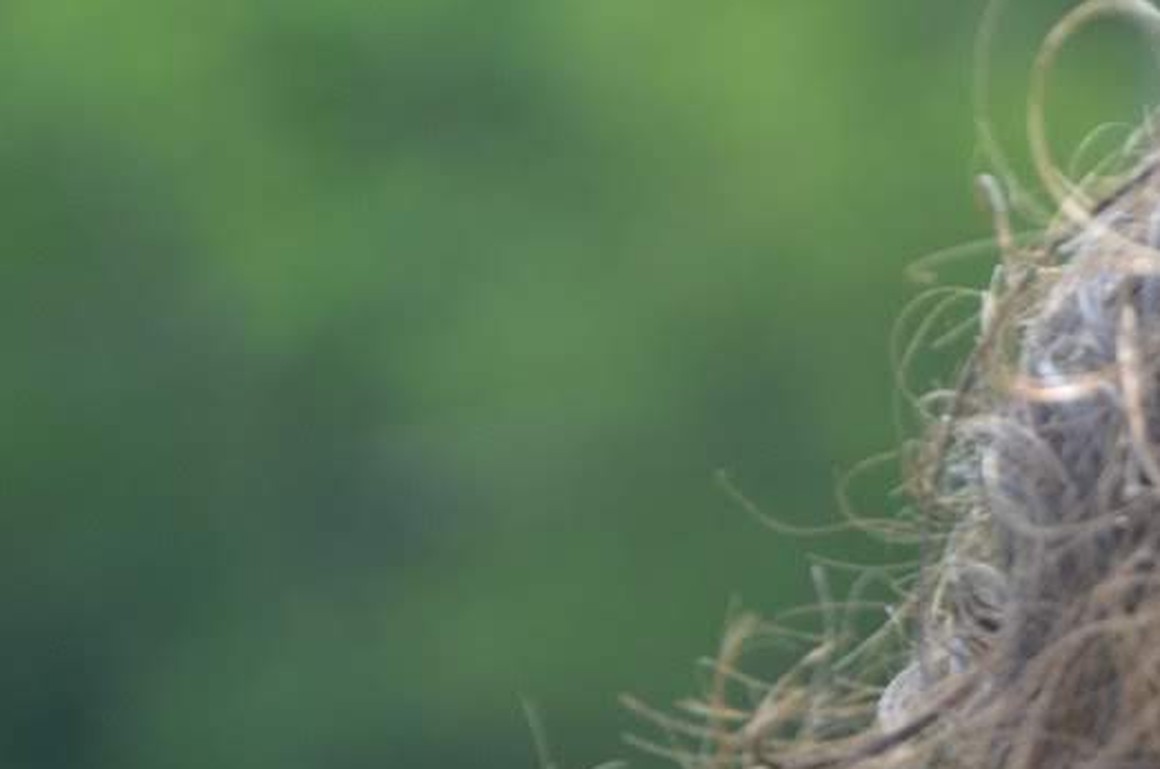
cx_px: 1791
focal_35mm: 603
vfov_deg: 2.3
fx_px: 19391
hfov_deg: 3.4
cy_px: 1008
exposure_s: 1/125
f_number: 5.6
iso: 200
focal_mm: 105
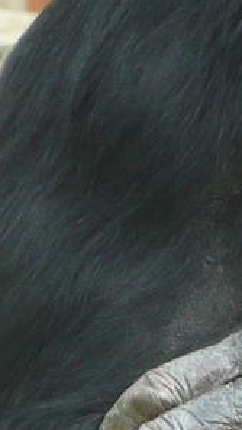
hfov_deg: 0.7
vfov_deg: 1.3
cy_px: 439
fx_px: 19718
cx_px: 578
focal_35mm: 1728
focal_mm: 48.2
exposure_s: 1/125
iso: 100
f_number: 4
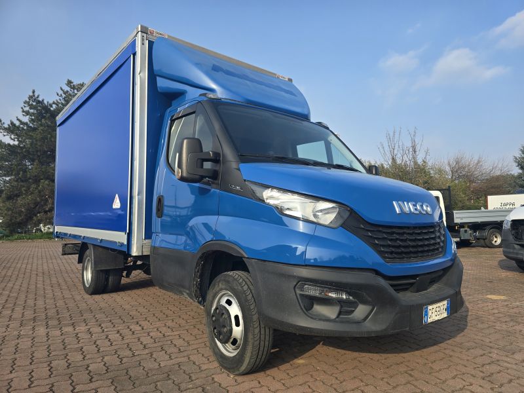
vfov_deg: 58.9
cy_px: 196
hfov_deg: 73.9
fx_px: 348
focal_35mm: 23
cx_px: 262
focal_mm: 6.3
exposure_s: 1/528
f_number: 1.7
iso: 12
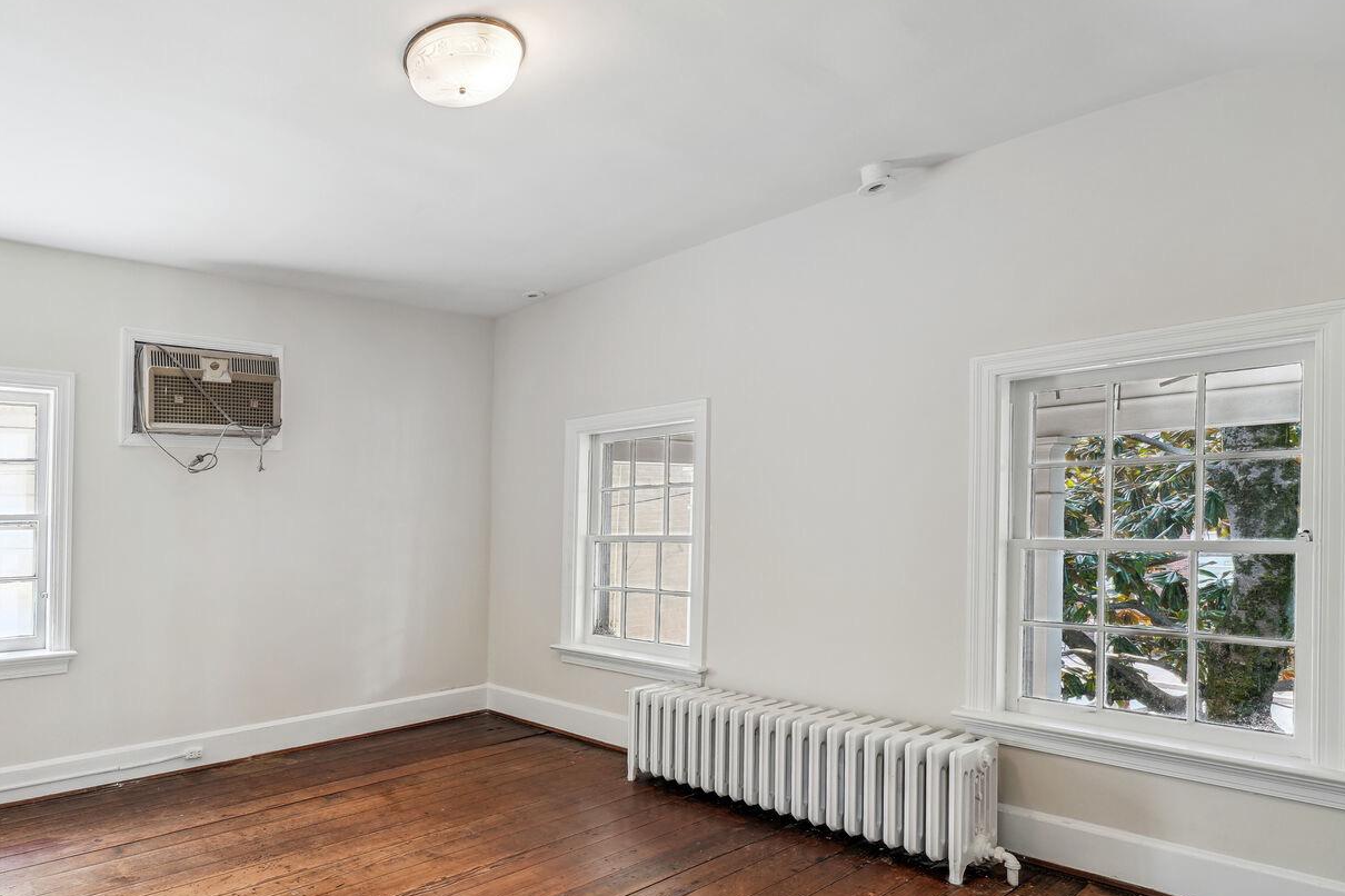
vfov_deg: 61.4
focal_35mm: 20
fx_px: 747
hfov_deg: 80.0
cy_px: 537
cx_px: 407
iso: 400
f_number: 8
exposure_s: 1/15
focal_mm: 14
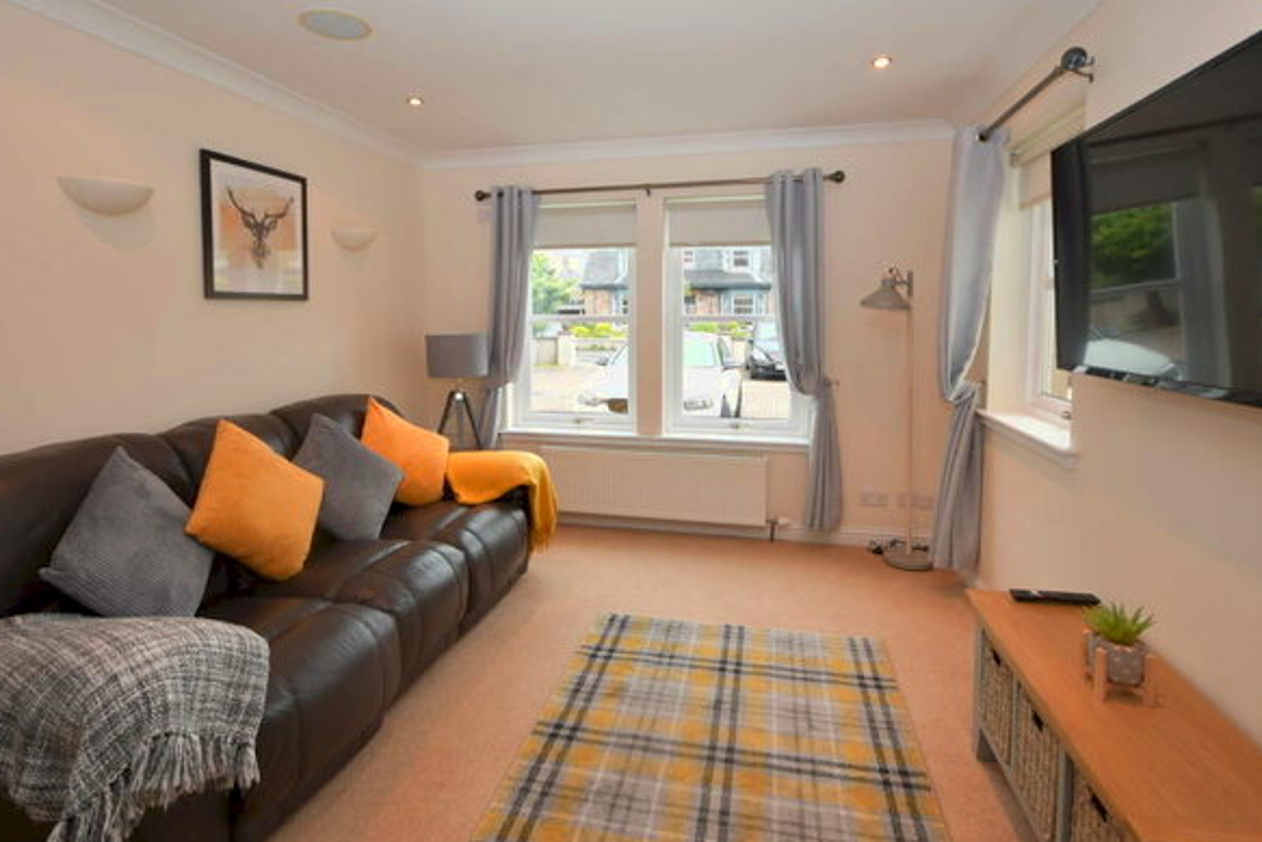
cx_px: 628
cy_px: 350
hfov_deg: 90.0
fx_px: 631
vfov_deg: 66.9
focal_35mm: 18
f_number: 4
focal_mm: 10
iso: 400
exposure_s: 1/60
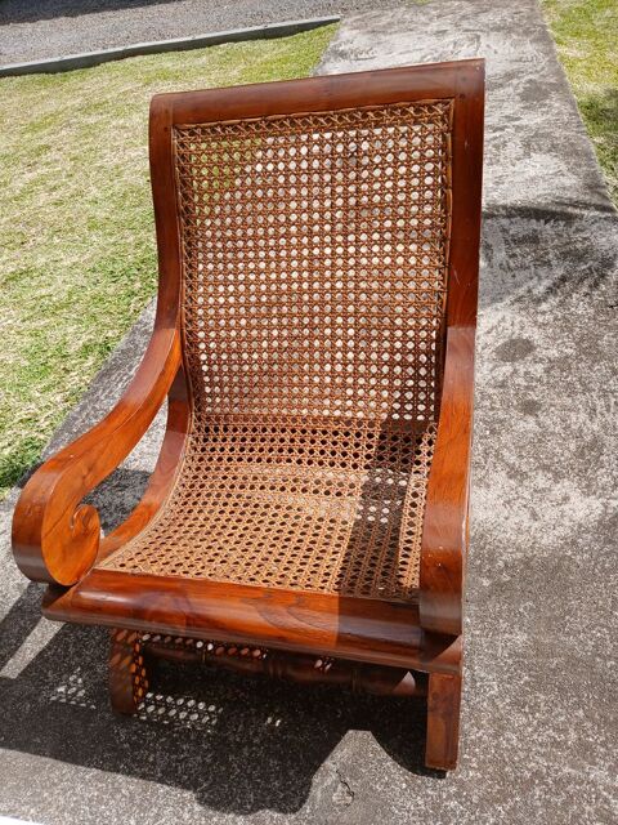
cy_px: 412
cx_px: 309
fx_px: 619
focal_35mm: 26
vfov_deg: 67.3
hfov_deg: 53.1
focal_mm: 3.98
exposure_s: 1/427
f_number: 1.8
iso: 20
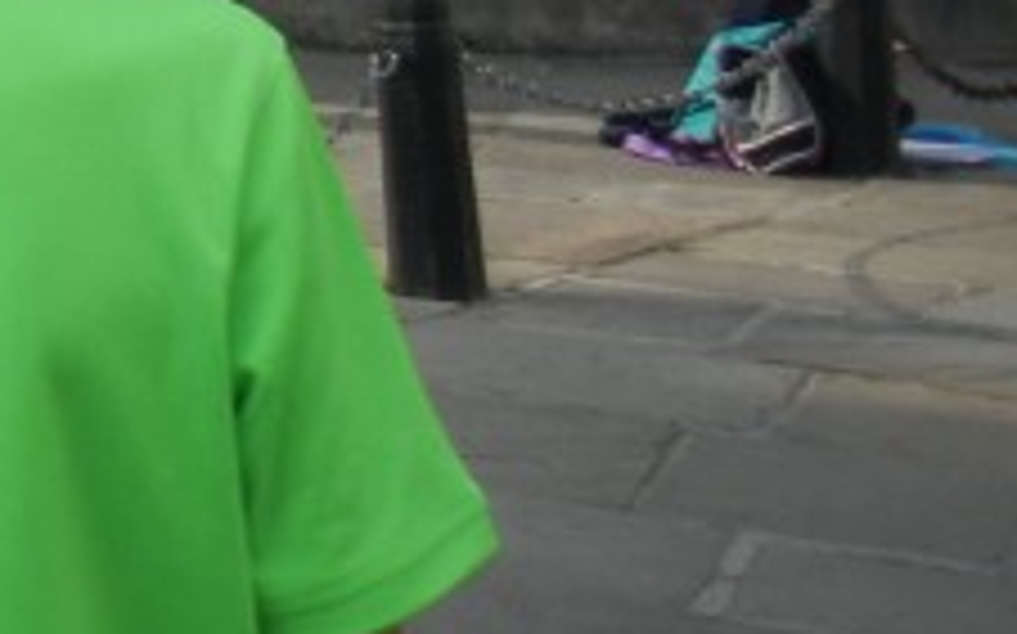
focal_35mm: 144
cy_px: -576
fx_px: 3989
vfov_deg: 8.7
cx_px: -1274
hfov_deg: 12.2
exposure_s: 1/276
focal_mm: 5.4
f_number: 7
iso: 160
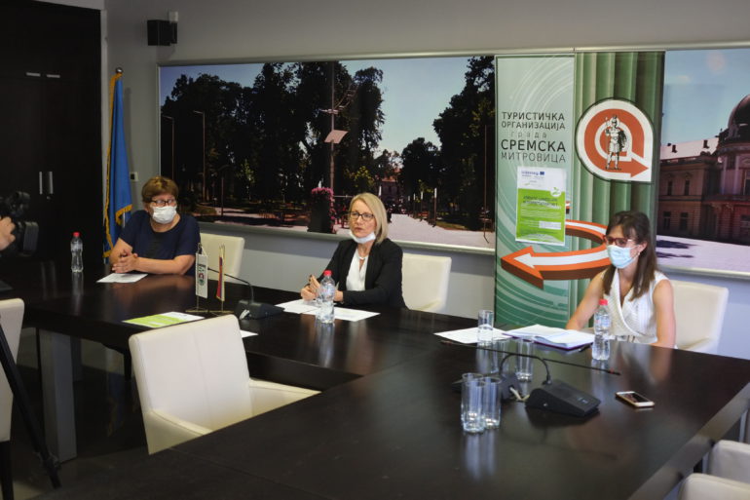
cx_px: 375
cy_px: 250
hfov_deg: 47.4
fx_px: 854
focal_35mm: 41
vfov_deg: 32.6
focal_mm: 27
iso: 1250
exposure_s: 1/60
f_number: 2.8
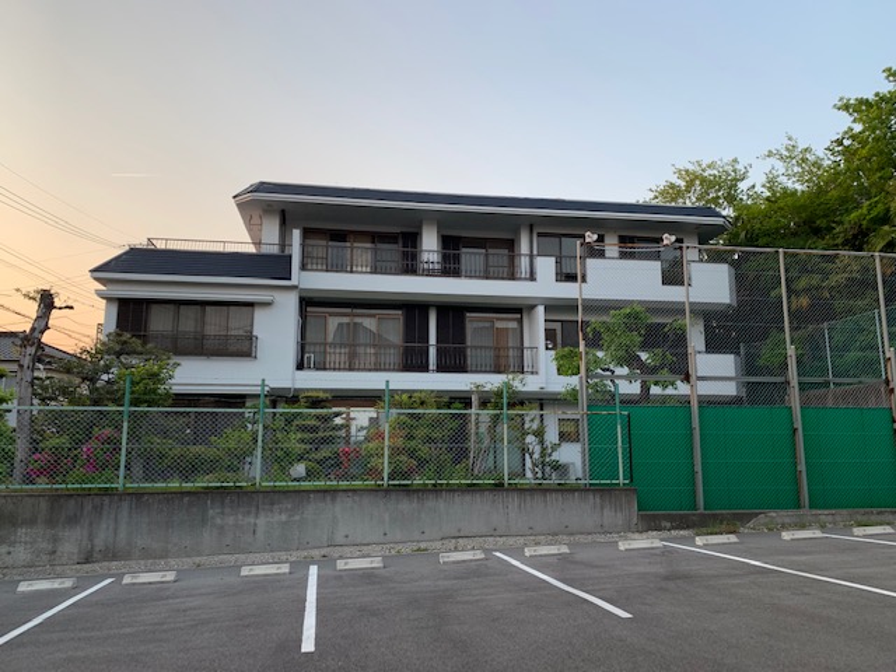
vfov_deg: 53.1
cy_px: 336
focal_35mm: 26
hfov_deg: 67.3
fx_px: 673
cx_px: 448
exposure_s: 1/124
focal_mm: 4.25
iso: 25
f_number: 1.8
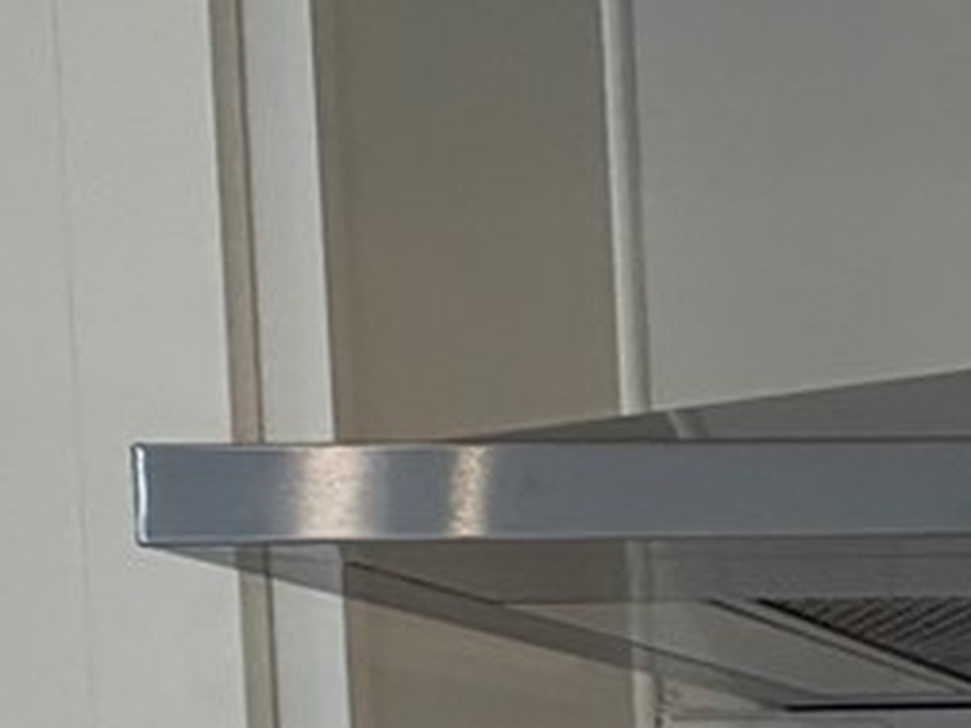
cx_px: 1819
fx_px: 2497
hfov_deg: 17.3
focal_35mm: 89
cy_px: 1063
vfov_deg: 15.4
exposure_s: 1/120
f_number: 2.2
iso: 125
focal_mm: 2.22
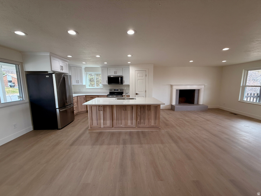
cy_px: 98
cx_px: 130
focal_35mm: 14
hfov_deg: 102.1
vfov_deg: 85.7
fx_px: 106
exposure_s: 1/120
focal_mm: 2.22
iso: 80
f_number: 2.2
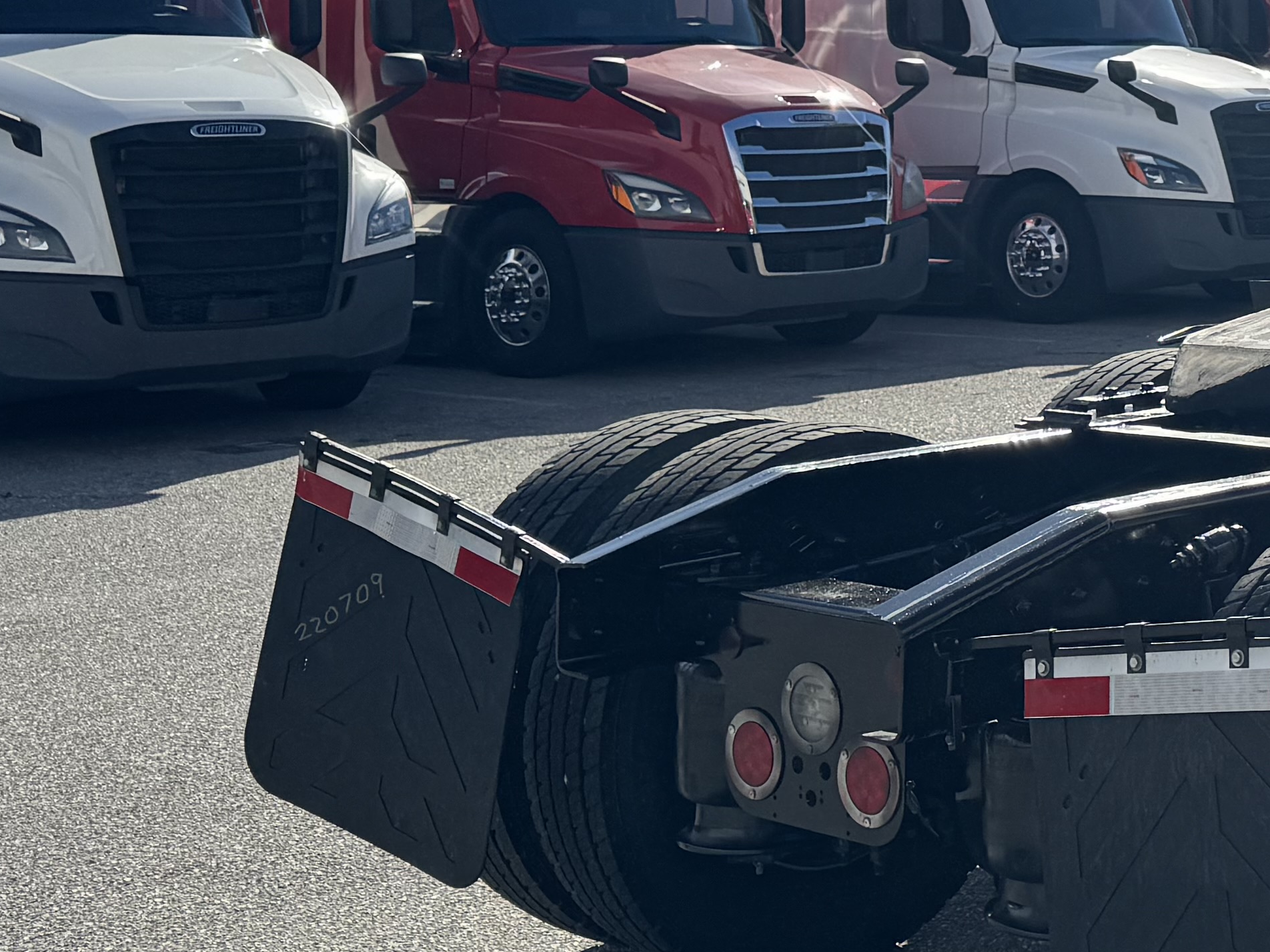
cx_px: 1527
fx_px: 2642
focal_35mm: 72
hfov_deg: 24.5
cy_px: 8
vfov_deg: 19.8
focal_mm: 6.76
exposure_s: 1/7092
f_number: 1.78
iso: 80
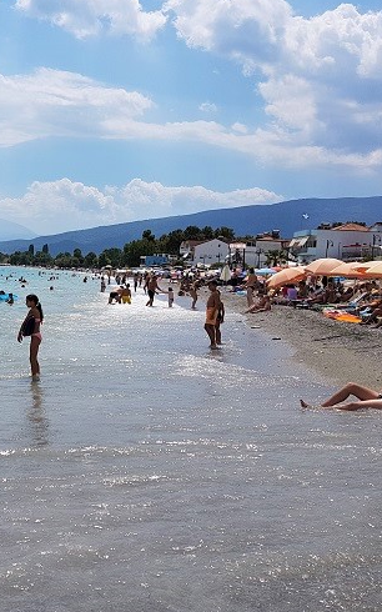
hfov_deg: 27.4
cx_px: 26
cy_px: 257
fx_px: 750
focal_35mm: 45
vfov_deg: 44.2
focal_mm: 4.2
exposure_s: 1/4976
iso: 40
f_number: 1.7
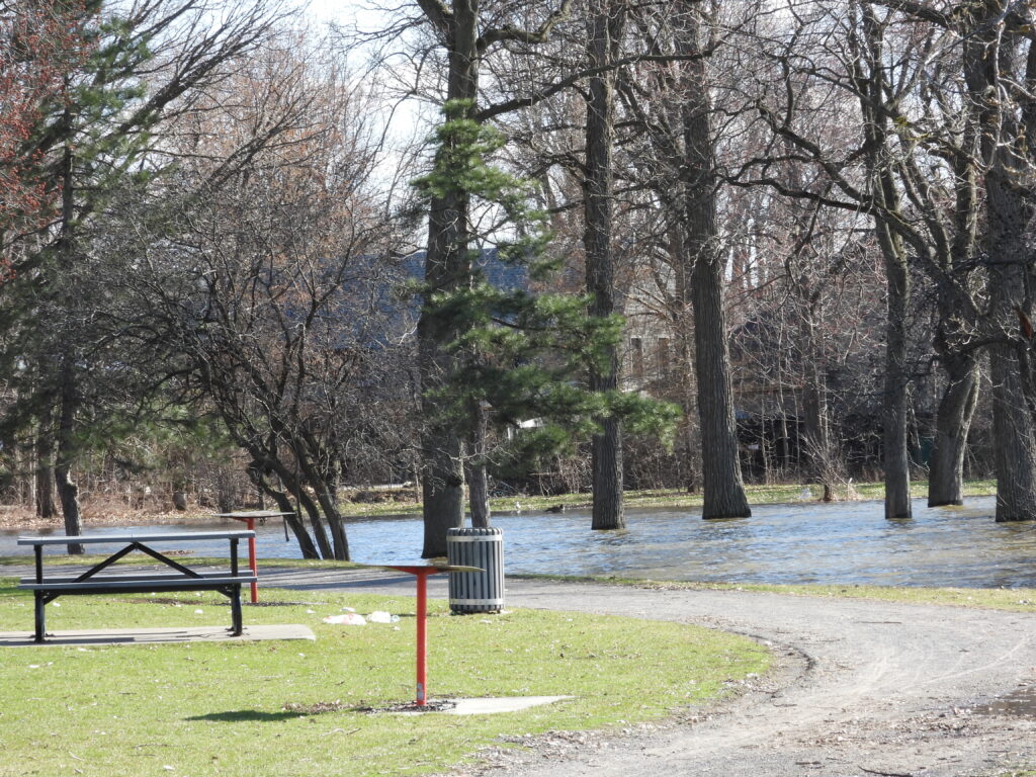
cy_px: 388
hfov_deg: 11.6
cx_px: 518
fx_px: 5088
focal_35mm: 170
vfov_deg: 8.7
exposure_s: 1/80
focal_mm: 30.5
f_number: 7.1
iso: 100
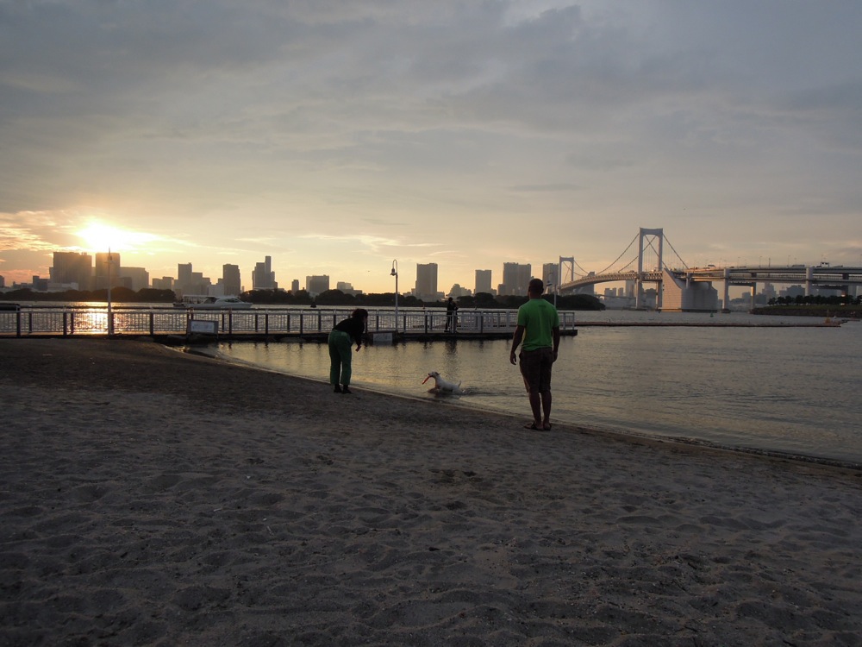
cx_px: 431
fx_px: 598
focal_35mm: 24
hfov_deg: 71.6
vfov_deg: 56.8
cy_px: 324
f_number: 2.8
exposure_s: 1/800
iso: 160
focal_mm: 4.3
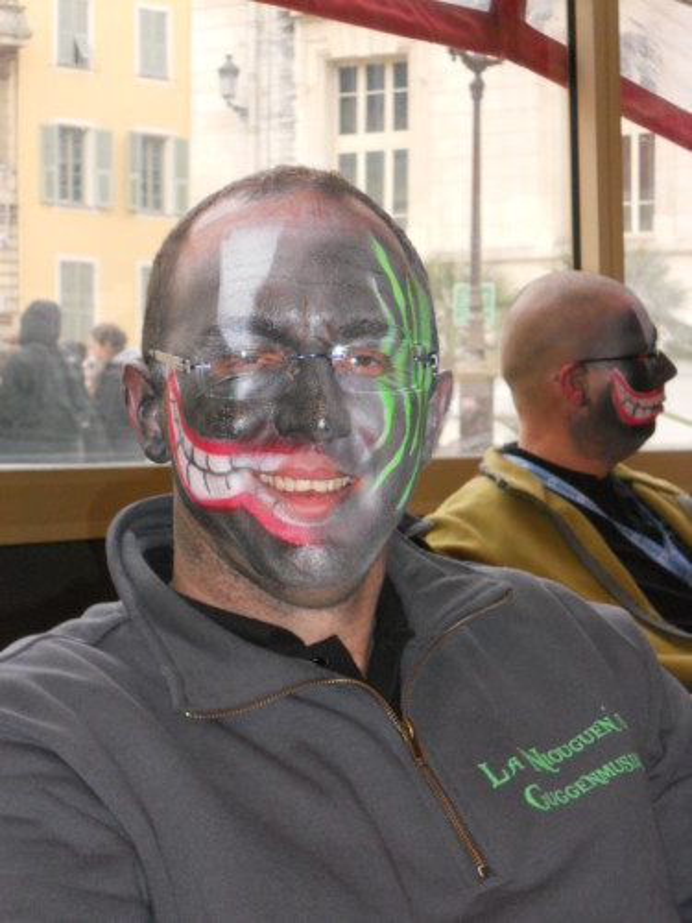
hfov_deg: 16.1
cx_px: 346
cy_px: 462
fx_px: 2452
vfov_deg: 21.3
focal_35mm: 92
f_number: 5.4
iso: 500
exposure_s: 1/60
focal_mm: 16.5
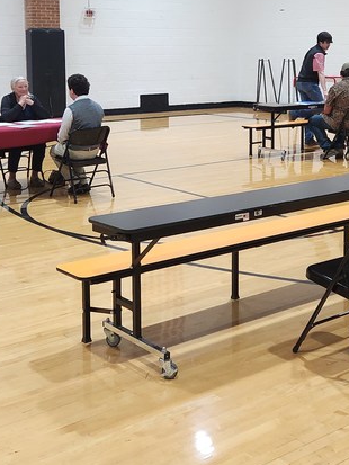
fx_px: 766
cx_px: 218
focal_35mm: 57
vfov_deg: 33.0
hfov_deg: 25.6
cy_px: 109
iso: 250
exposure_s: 1/120
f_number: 1.8
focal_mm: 5.4
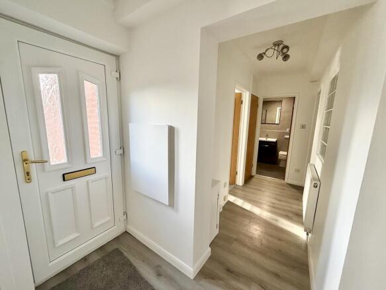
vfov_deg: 85.7
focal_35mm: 14
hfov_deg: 102.1
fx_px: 156
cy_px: 145
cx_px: 193
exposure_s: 1/121
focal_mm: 2.22
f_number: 2.2
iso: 250
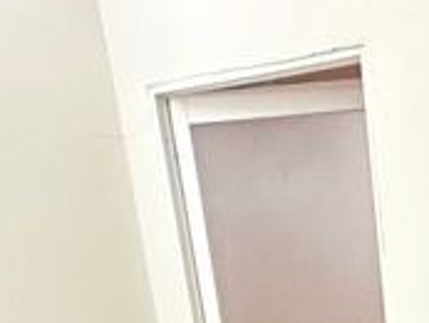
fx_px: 1029
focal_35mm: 83
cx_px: 491
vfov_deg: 12.7
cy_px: 827
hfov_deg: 22.1
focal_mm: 2.22
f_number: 2.2
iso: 1000
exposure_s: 1/50
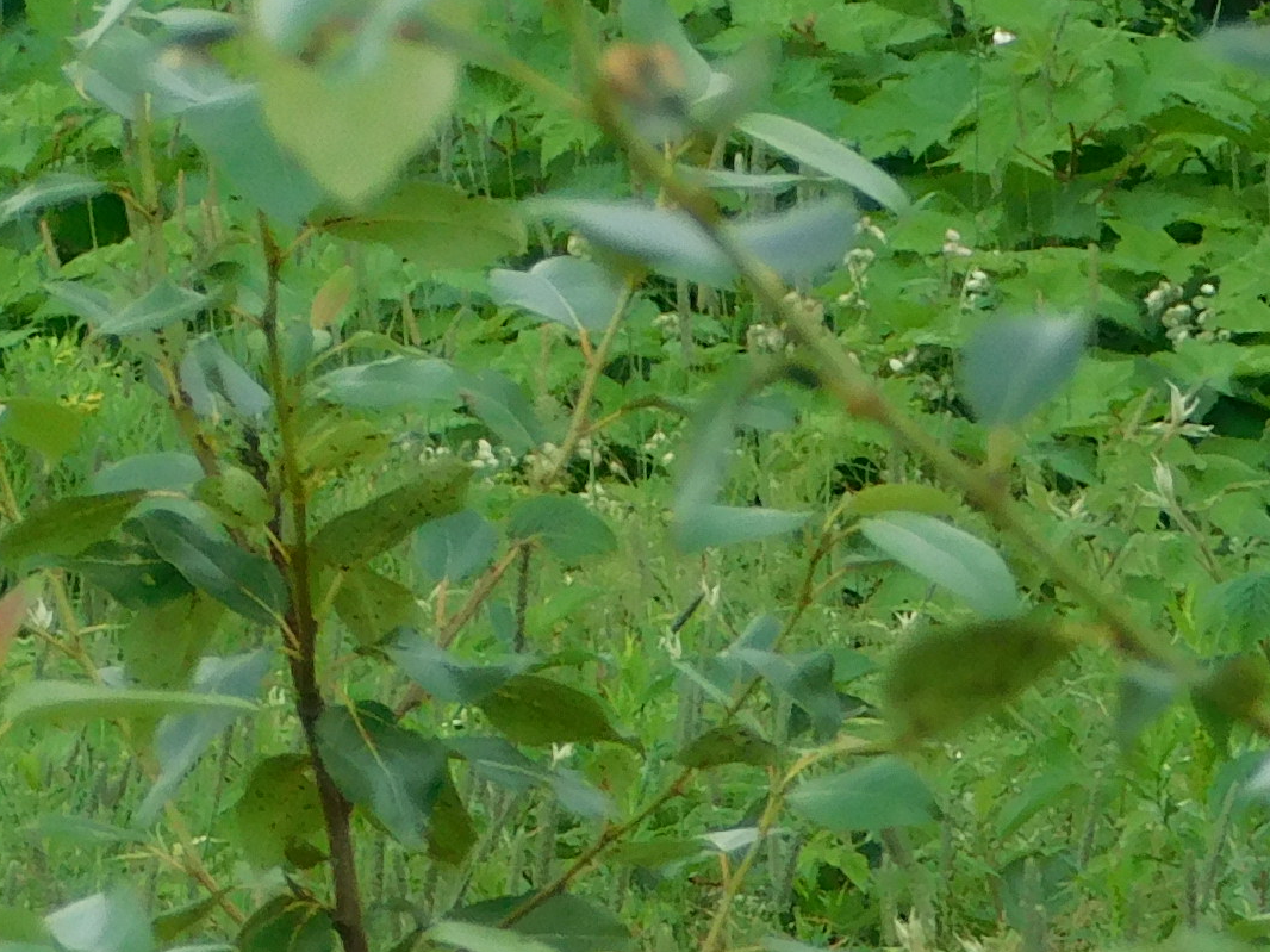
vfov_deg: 1.5
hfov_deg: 2.0
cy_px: -550
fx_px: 36790
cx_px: -1389
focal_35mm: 1003
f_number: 5.6
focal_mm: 41.3
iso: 125
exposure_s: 1/160
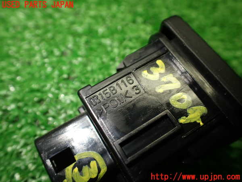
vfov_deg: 46.8
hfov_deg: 60.0
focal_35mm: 30
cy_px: 91
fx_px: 210
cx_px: 121
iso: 200
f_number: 2.3
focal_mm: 5.4
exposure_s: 1/125
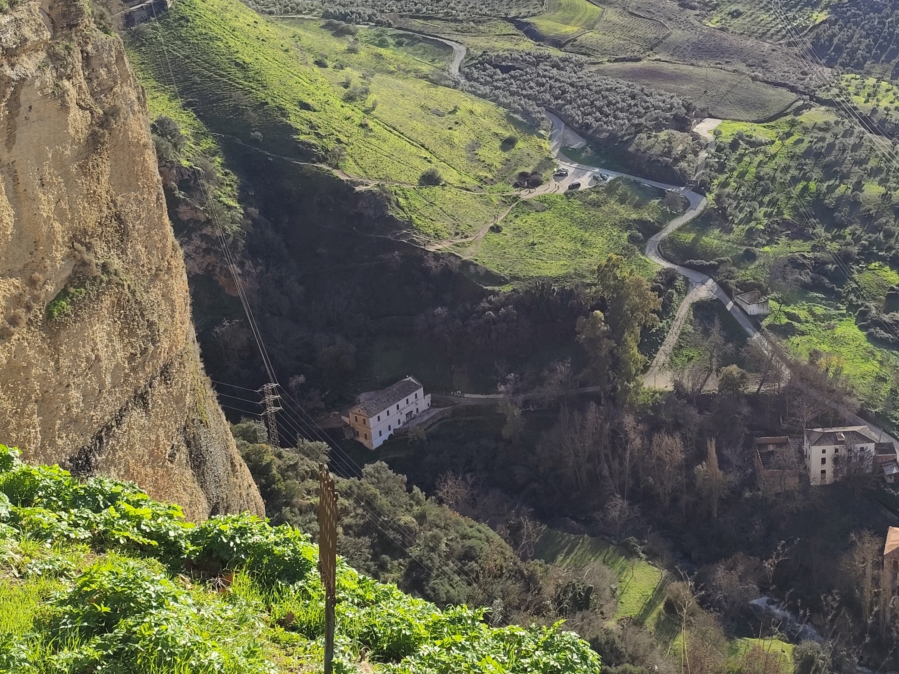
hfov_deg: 41.4
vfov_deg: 32.1
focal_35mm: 45
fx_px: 1169
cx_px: 613
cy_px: 258
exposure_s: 1/1421
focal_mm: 6.19
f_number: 1.65
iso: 50
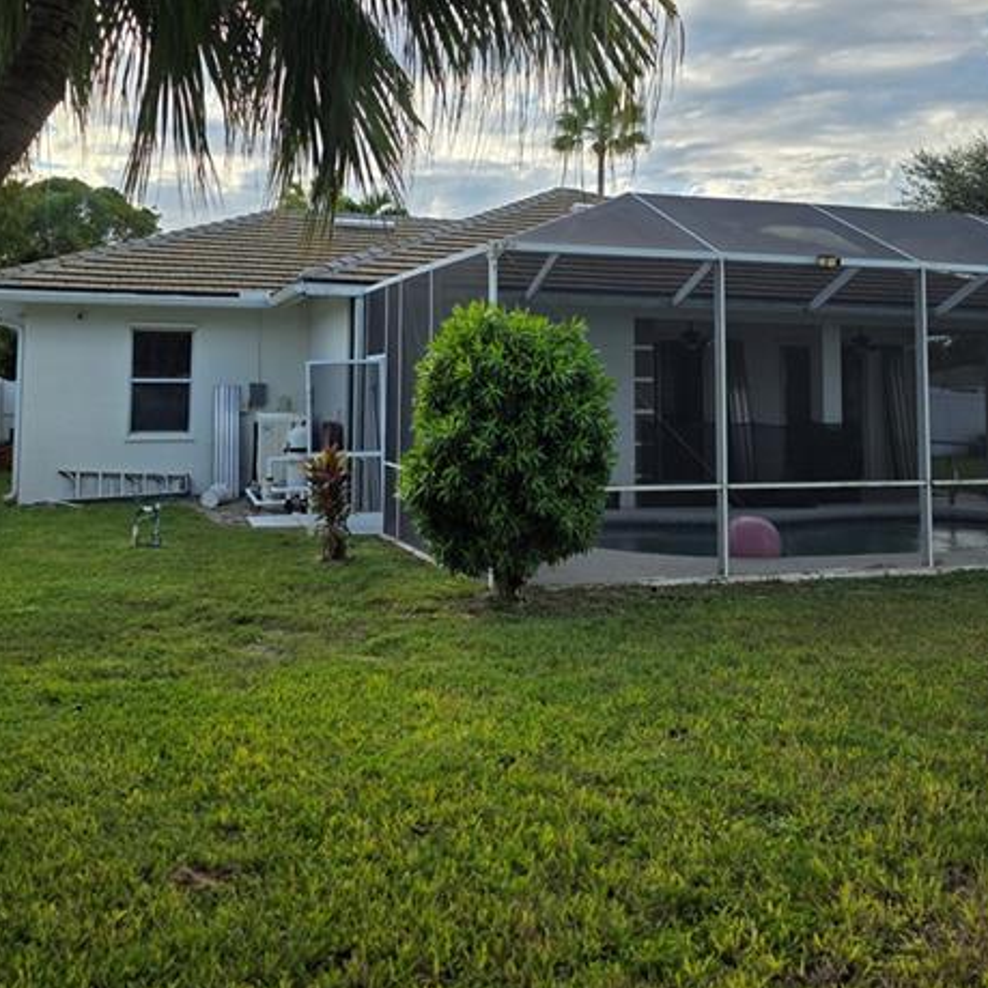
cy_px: 308
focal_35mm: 34
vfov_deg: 47.4
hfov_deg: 48.4
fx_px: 1098
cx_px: 469
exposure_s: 1/5296
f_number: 1.7
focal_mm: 6.3
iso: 80
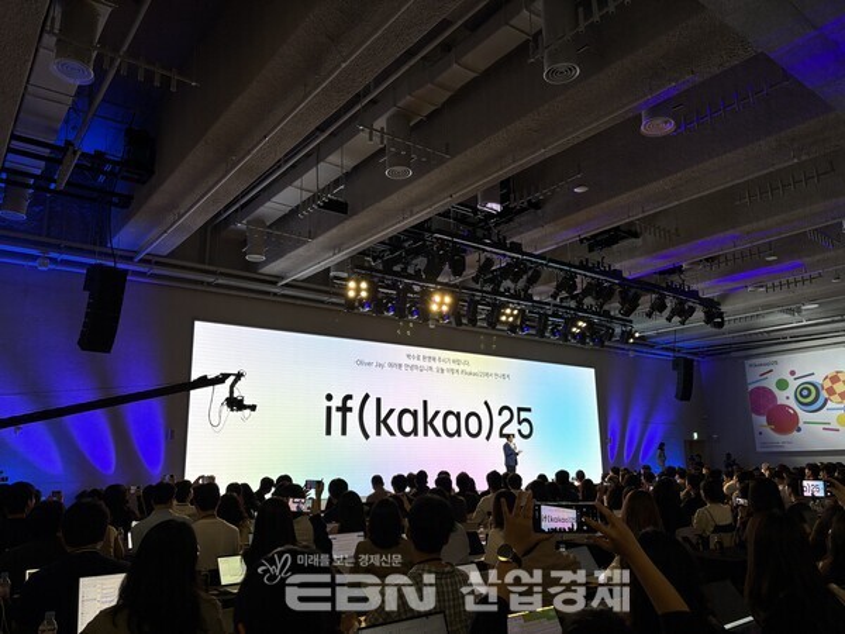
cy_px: 317
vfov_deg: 53.1
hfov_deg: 67.3
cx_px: 422
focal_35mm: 26
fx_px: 635
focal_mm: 5.96
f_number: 1.6
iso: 40
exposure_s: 1/116
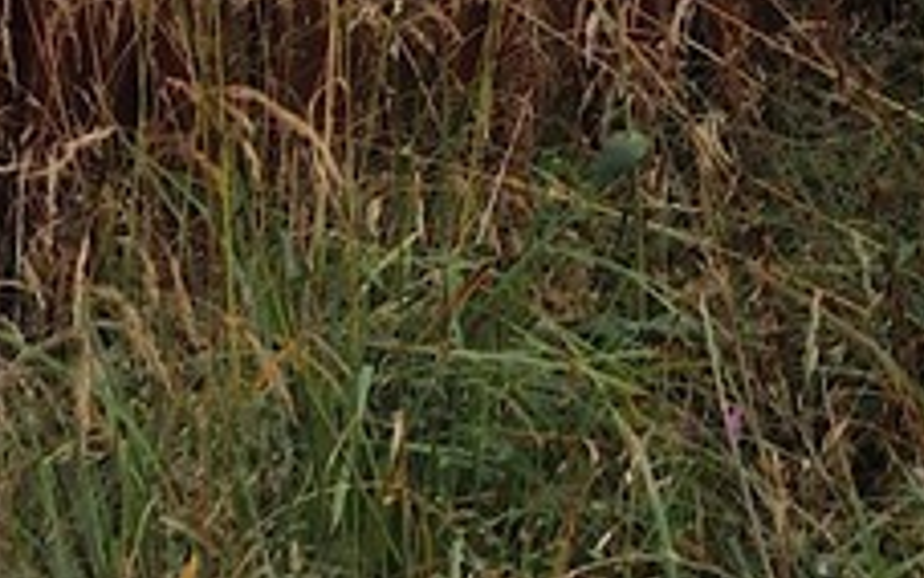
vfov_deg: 4.3
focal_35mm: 287
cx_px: 1673
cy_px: -1465
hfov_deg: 7.1
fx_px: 7229
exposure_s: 1/160
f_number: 11
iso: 400
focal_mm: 40
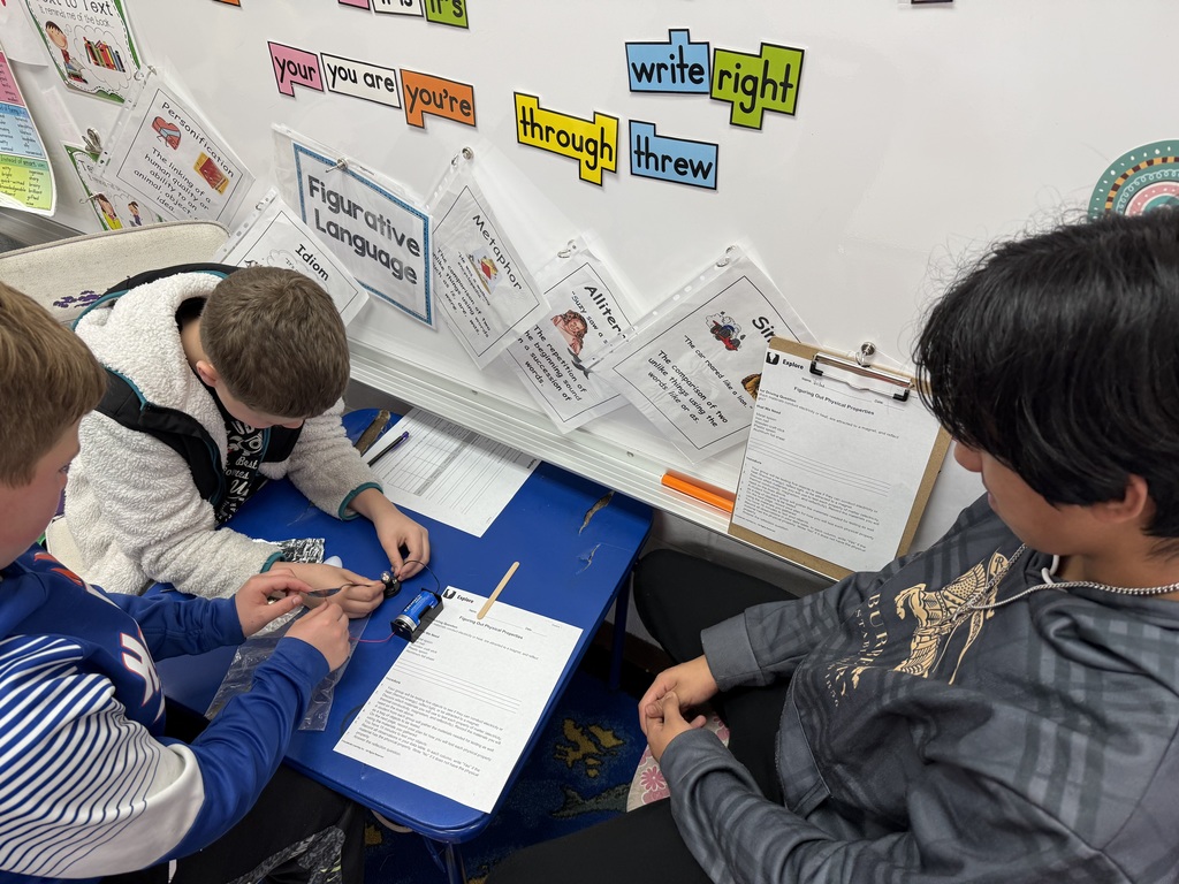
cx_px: 590
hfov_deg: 71.6
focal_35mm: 24
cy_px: 442
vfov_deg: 56.8
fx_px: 817
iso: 100
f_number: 1.78
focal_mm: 6.76
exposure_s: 1/120
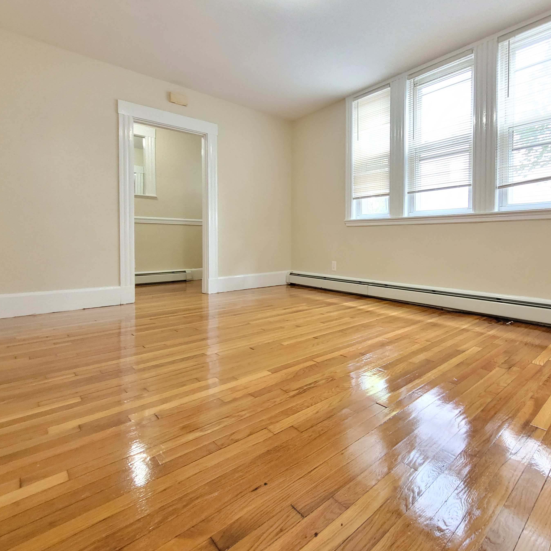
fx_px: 306
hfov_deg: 82.0
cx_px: 353
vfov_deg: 83.8
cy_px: 250
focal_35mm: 17
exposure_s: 1/29
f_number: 2.2
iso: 640
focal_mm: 1.74
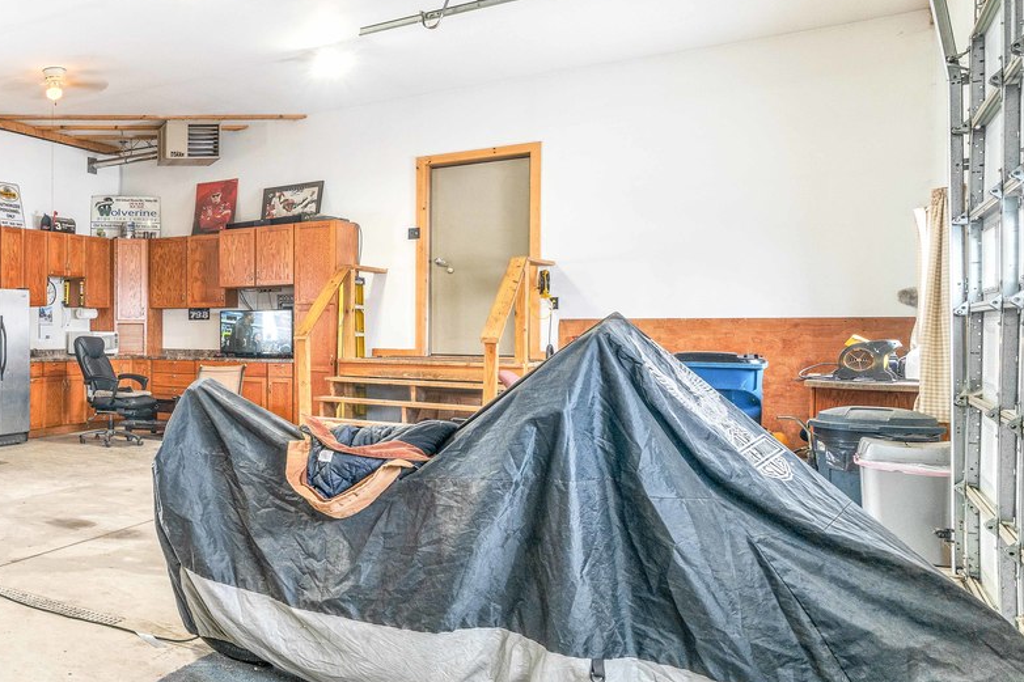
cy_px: 352
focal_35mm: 29
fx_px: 825
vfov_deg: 44.9
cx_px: -26
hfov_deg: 50.1
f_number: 8
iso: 400
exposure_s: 1/10
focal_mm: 14
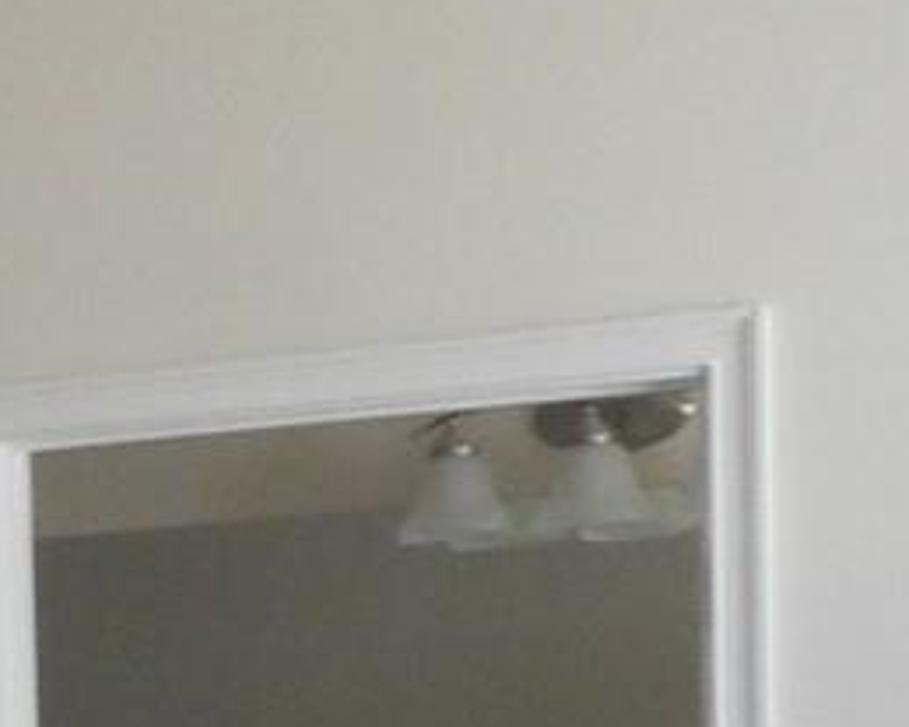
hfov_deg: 12.0
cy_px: 1271
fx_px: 4061
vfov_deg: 9.7
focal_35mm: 151
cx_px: -576
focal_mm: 4.5
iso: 280
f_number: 3.7
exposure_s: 1/30
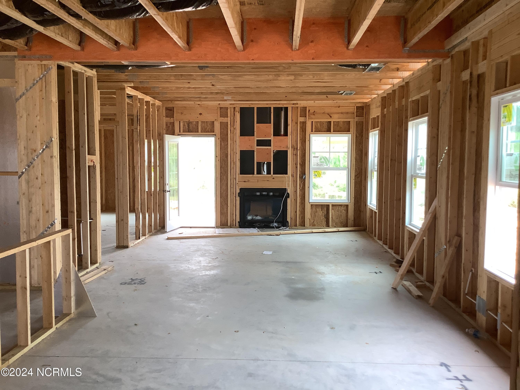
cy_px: 195
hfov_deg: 58.4
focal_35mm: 31
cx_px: 260
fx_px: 466
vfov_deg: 45.4
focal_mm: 3.3
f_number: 2.4
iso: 100
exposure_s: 1/100
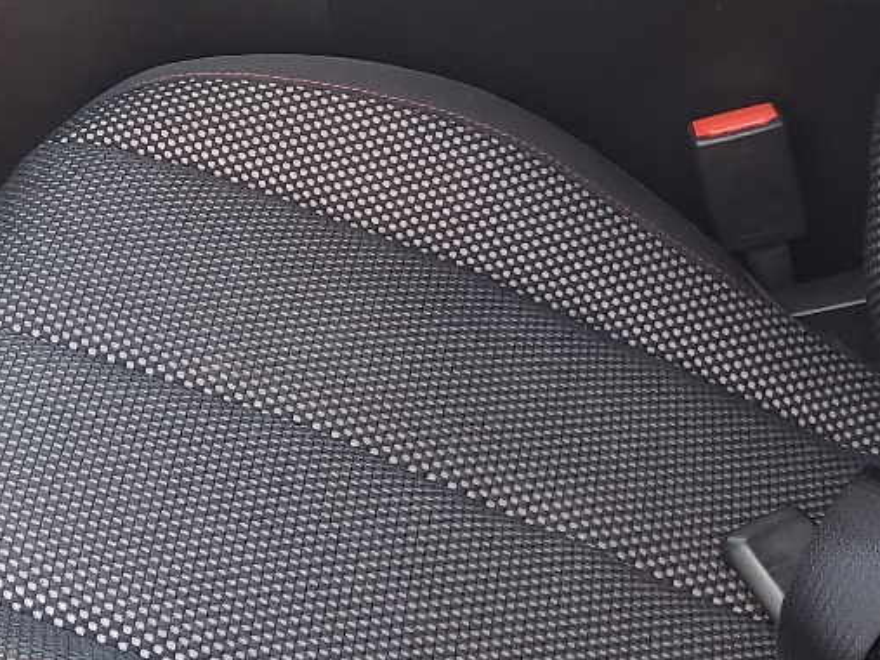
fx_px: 2084
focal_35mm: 82
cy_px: 66
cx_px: -36
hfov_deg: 22.7
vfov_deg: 17.7
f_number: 1.5
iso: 70
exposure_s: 1/120
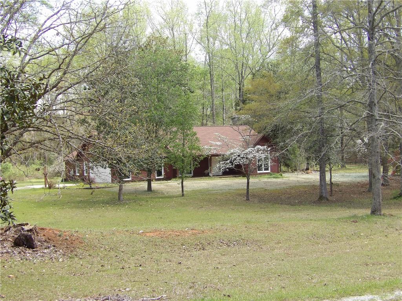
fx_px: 615
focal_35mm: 53
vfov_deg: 27.5
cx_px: 201
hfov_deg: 36.2
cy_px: 150
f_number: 3.9
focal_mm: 9.5
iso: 100
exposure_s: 1/224
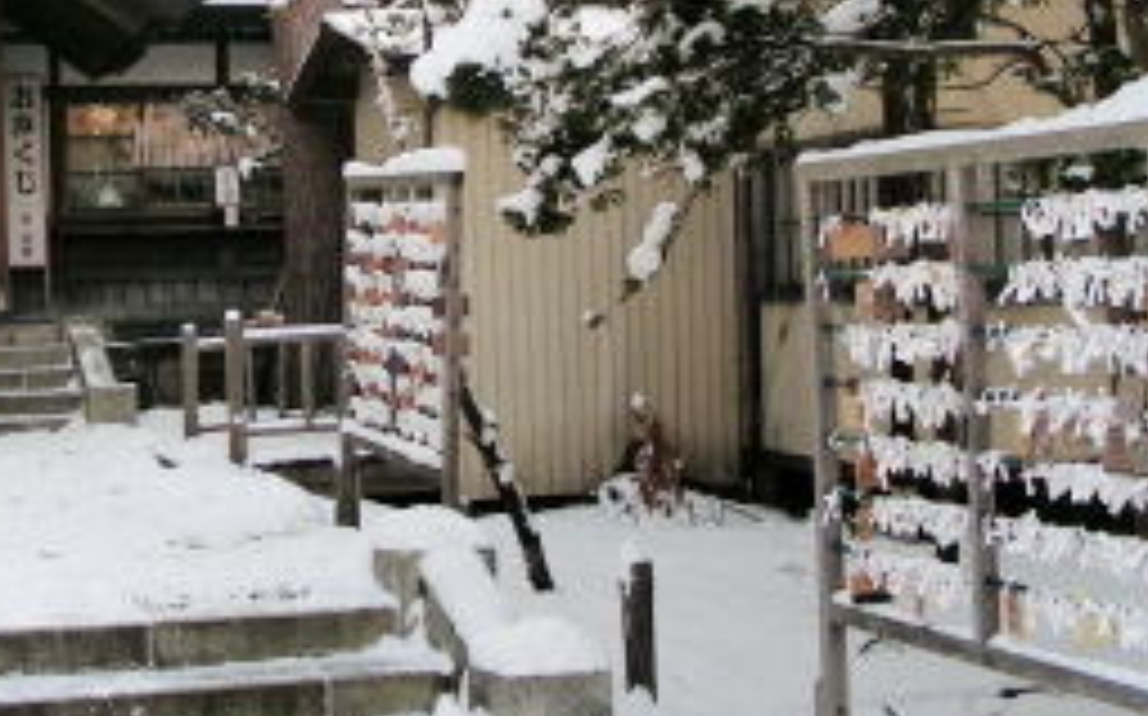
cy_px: 65
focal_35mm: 71
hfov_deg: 28.4
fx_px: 2220
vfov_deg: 18.0
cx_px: 230
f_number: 3.5
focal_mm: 6.3
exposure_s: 1/74.7
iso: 50
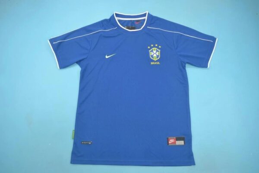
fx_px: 194
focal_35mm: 27
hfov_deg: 67.4
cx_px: 130
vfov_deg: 47.9
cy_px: 86
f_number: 3.5
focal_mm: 18
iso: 200
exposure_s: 1/100
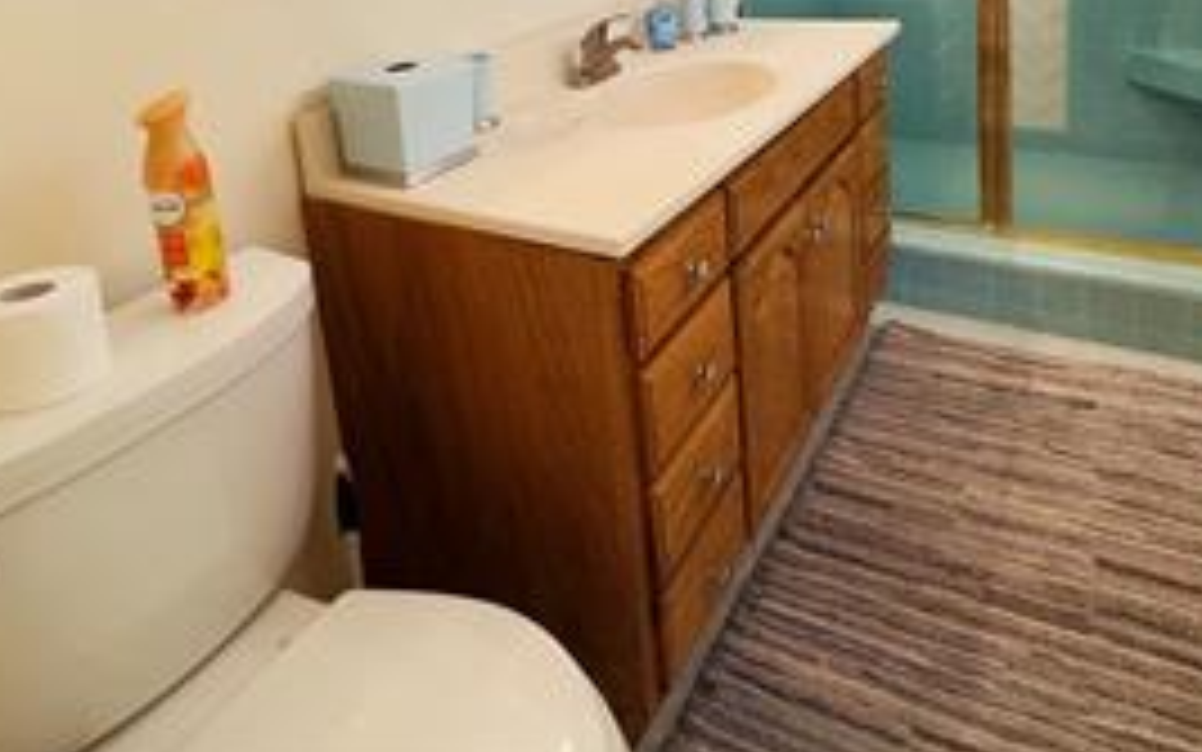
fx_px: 819
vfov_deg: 43.0
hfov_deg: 72.1
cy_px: 16
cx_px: 693
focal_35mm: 25
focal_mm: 2.22
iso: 250
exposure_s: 1/60
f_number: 2.2
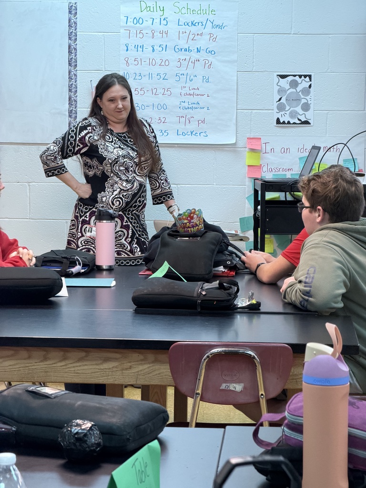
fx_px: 1410
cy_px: 244
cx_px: 183
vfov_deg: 19.6
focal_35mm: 100
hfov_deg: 14.8
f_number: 2.8
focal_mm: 16.89
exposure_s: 1/60
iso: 250
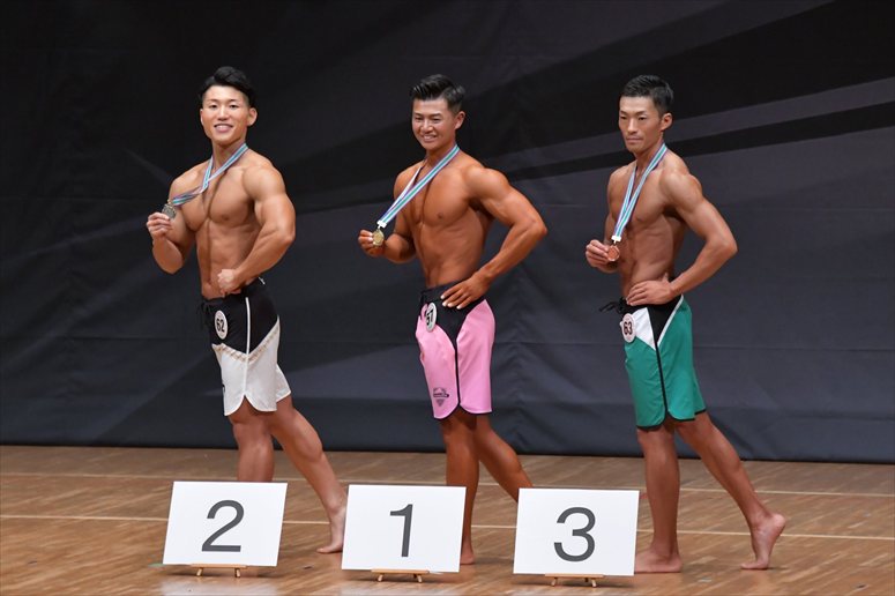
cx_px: 448
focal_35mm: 270
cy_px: 298
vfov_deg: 5.1
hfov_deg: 7.6
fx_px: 6709
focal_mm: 180
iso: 5000
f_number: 5.6
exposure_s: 1/400
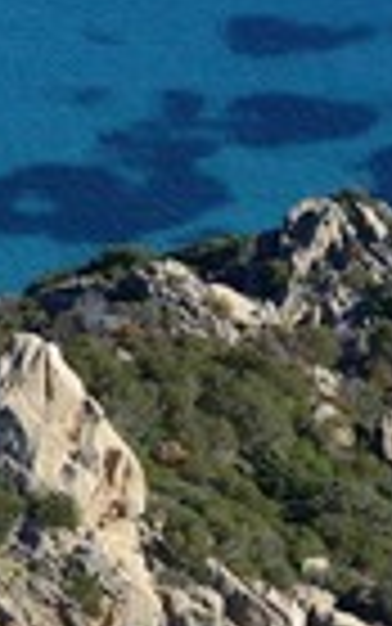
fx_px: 7086
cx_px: -340
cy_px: 315
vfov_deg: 5.1
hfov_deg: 3.2
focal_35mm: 415
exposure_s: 1/800
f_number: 8
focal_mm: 135
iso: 400
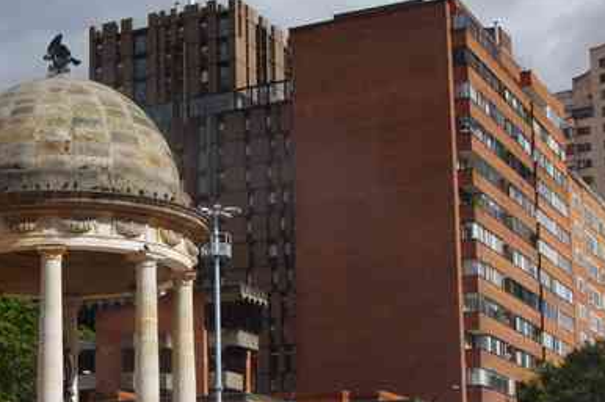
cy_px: 288
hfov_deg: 22.4
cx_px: 126
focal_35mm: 90
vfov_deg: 15.2
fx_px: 1506
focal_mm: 23.1
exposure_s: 1/100
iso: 200
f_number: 11
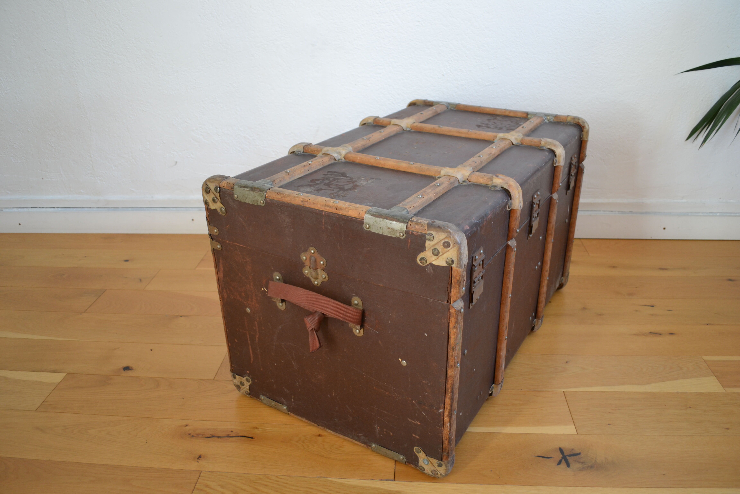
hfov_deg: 67.4
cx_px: 370
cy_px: 247
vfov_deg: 47.9
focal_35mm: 27
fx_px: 555
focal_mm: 18
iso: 400
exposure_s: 1/50
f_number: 3.5
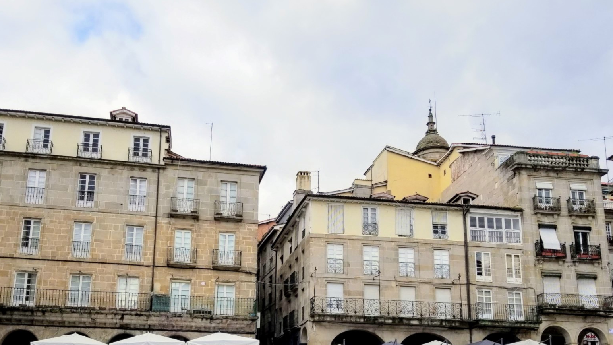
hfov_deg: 53.9
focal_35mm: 37
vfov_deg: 31.4
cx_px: 270
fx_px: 601
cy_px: 259
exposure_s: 1/2168
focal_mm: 4.3
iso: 50
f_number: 1.7
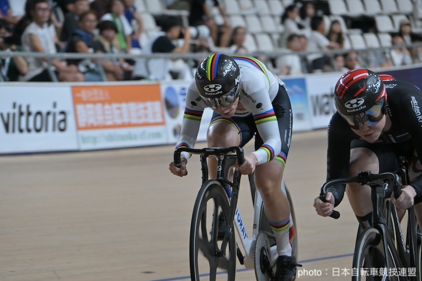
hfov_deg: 7.9
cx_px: 211
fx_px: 3047
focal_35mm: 260
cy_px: 140
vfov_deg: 5.3
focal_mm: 260
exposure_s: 1/400
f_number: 8
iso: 2800
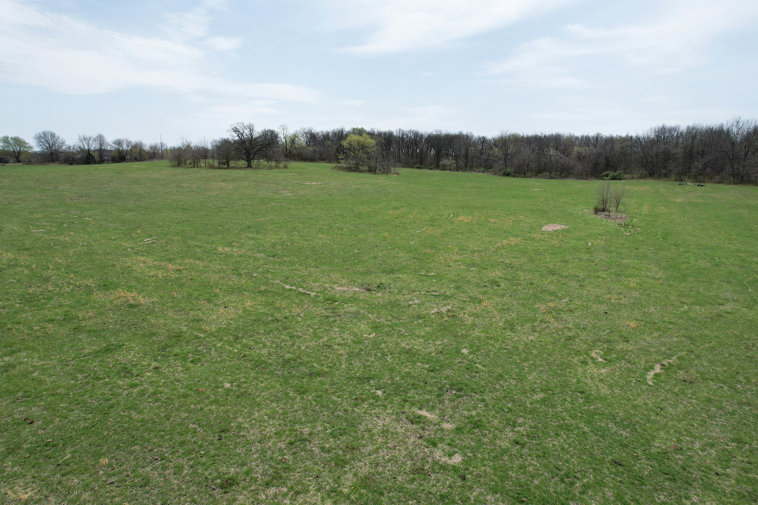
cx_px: 379
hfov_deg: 78.6
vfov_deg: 57.2
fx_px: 463
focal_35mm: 22
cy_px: 252
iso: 110
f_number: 2.8
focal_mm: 8.38
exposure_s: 1/4000
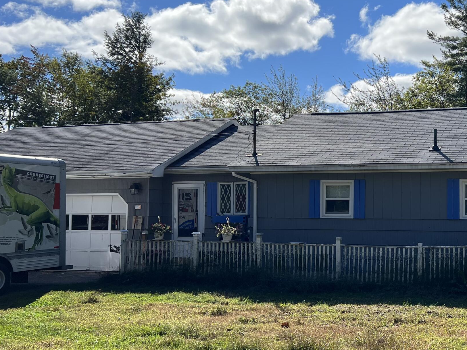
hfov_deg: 38.2
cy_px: 177
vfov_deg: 30.3
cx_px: 374
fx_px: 648
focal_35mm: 48
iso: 50
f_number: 1.5
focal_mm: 5.7
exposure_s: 1/5882
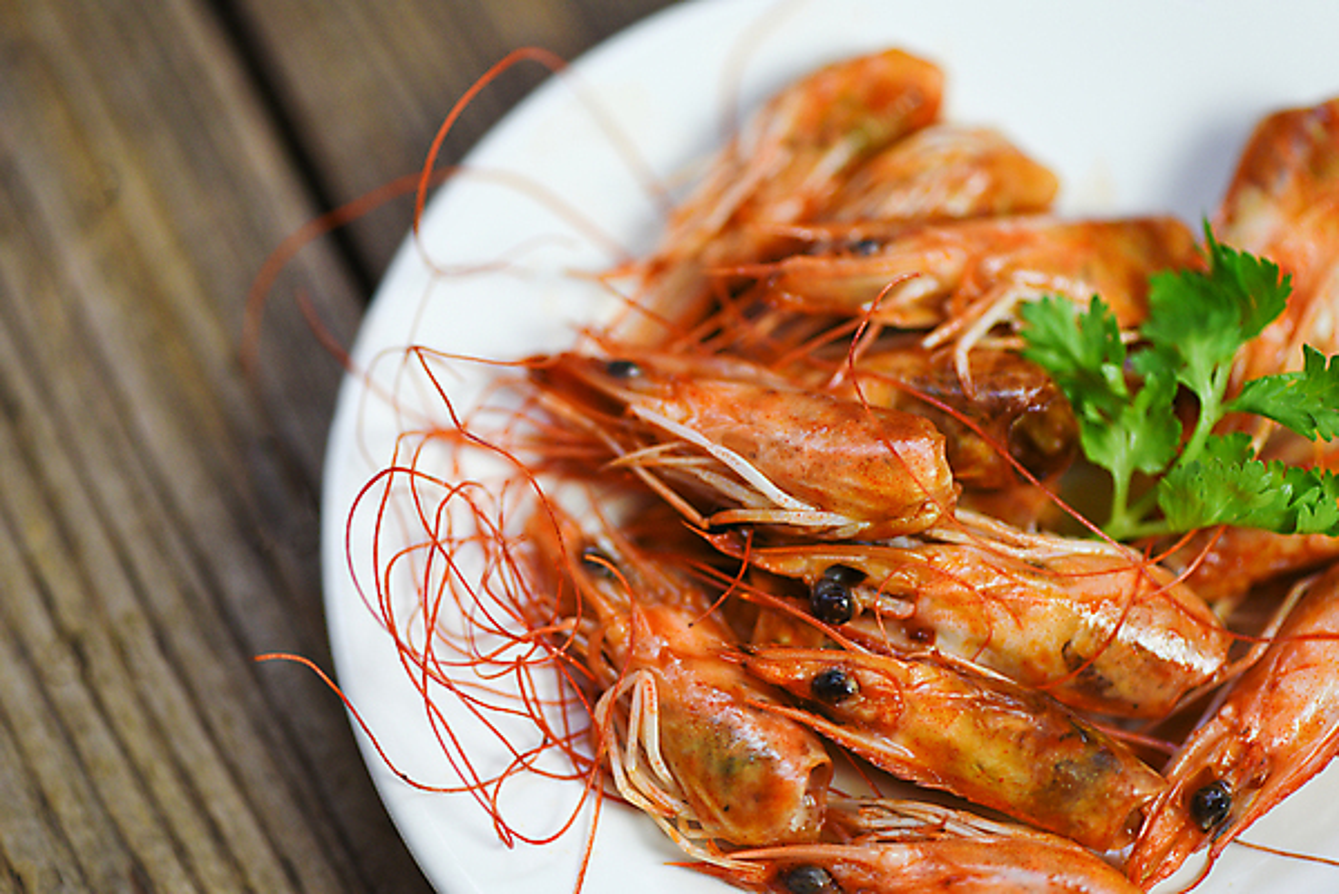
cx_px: 670
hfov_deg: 19.4
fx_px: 3907
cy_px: 447
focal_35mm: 105
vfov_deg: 13.1
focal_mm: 105
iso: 500
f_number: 4
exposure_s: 1/100
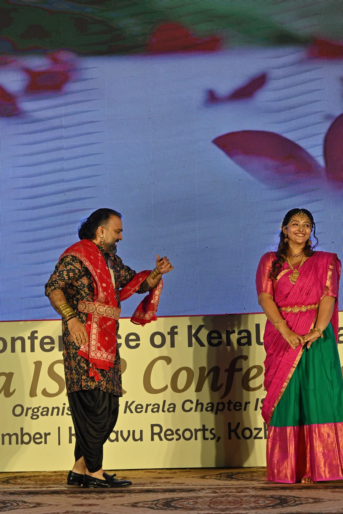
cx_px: 172
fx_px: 1215
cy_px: 257
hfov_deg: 16.1
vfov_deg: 23.9
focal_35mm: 85
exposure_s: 1/250
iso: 1250
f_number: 5.6
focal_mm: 85
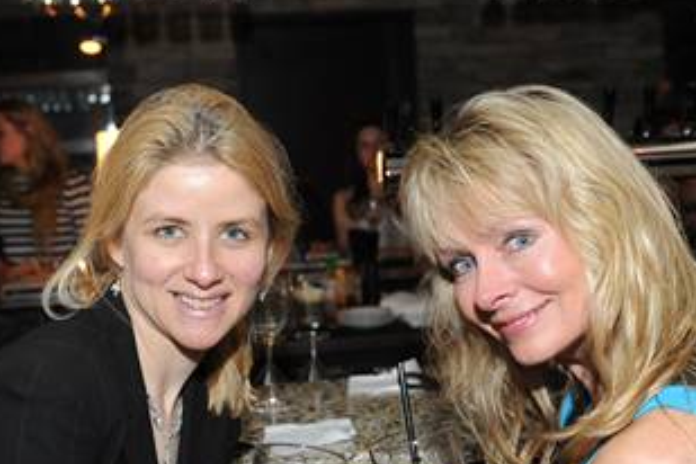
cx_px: 387
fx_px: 1237
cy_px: 327
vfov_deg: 21.1
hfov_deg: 31.4
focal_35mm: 64
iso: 2500
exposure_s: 1/160
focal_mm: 36
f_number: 4.5
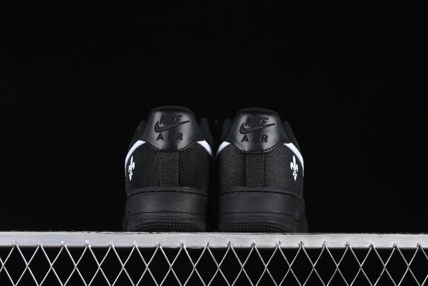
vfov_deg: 18.2
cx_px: 214
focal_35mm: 75
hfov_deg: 27.0
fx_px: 892
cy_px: 143
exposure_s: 1/60
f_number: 6.3
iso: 160
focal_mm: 50
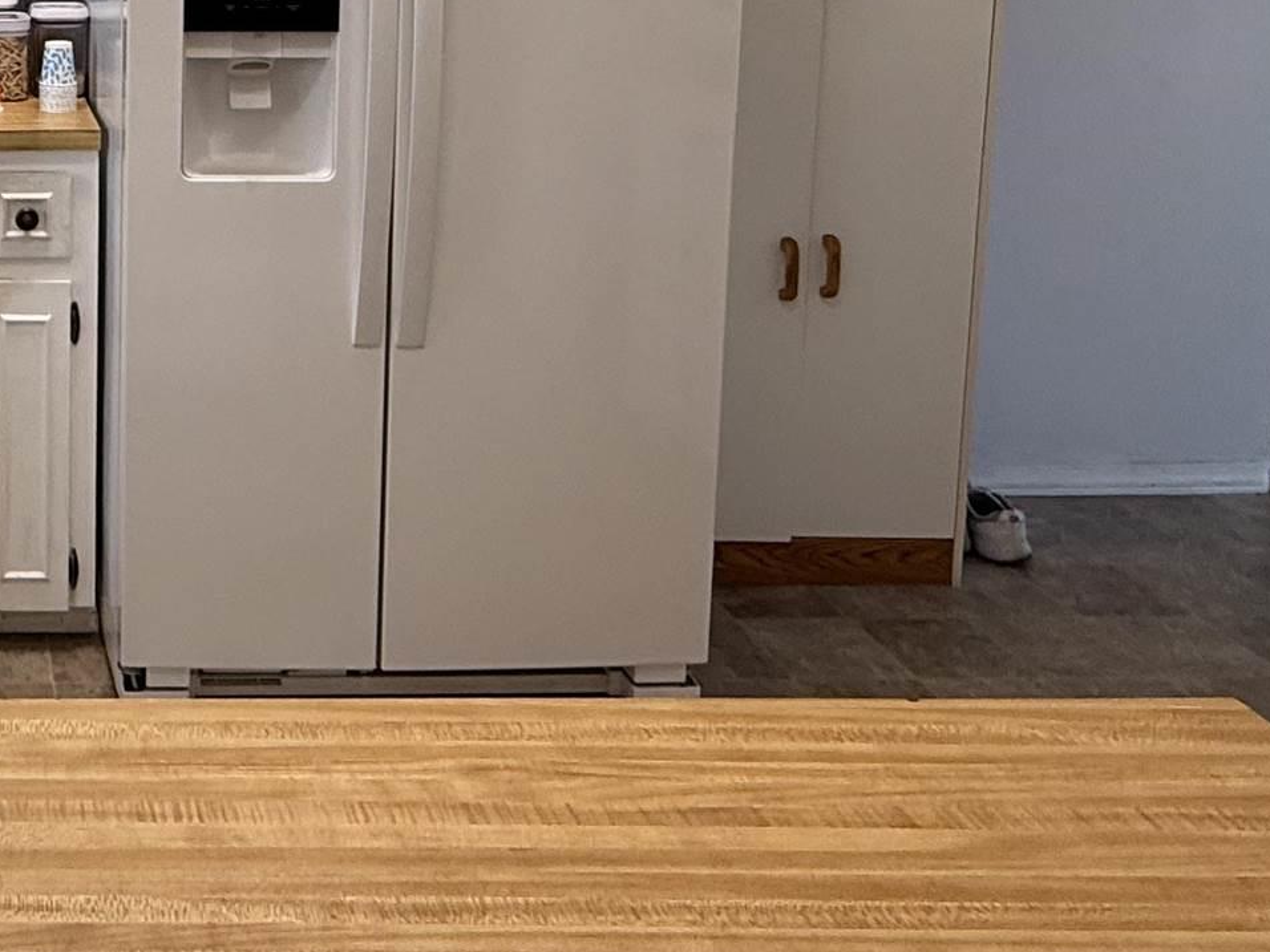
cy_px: 8
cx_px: -52
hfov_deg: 36.9
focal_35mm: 45
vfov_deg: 30.1
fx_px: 1651
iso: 100
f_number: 2.2
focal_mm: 2.22
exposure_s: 1/120
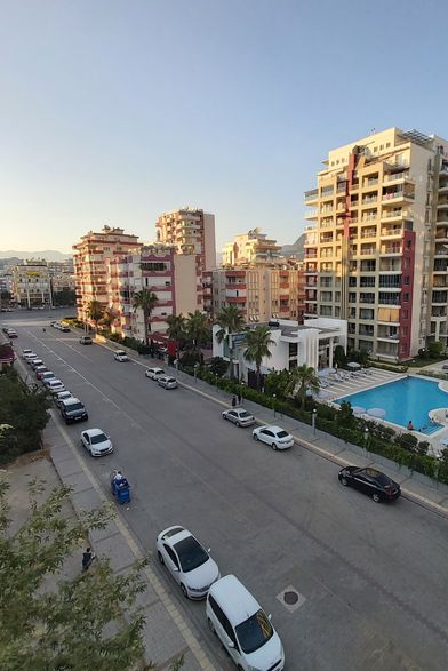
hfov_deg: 69.6
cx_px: 274
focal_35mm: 17
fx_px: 317
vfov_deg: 93.2
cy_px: 333
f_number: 2.2
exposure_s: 1/605
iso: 40
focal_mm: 1.42
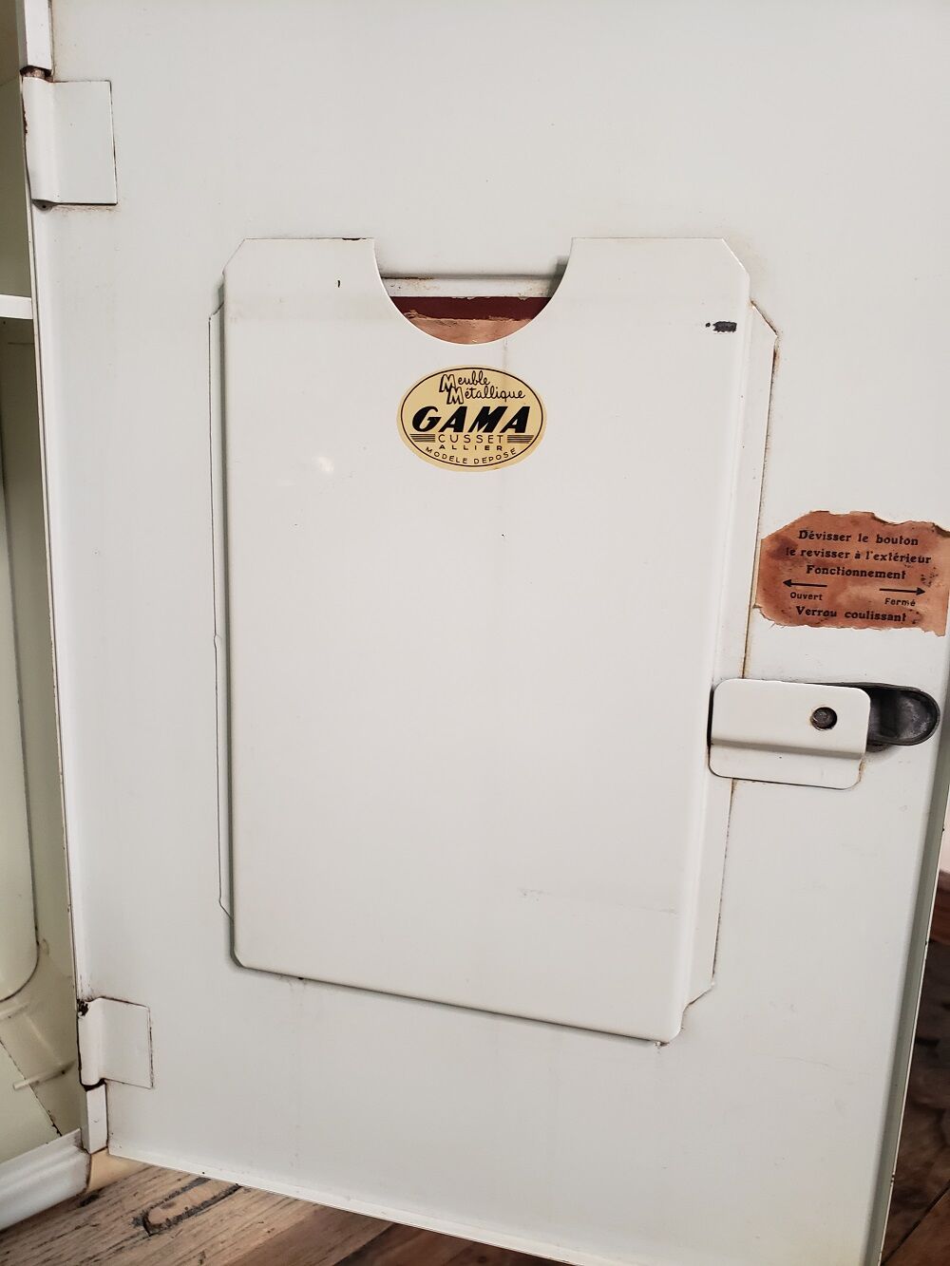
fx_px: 951
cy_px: 633
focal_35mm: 26
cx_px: 475
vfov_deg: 67.3
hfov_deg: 53.1
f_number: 2.4
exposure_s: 1/30
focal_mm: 4.3
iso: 250
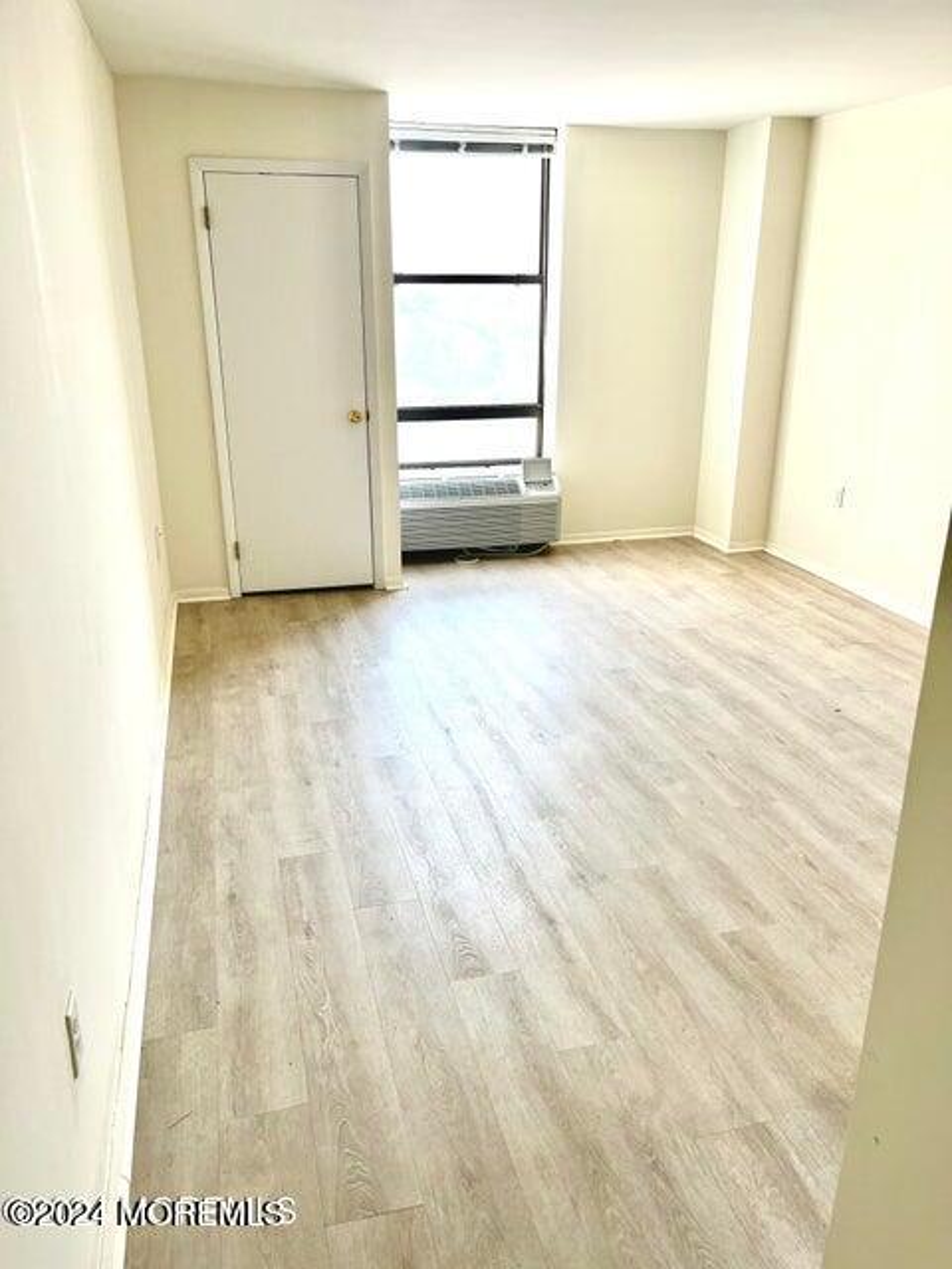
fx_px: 953
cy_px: 634
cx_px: 476
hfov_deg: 53.1
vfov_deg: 67.3
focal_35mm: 26
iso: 64
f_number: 1.6
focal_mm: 5.1
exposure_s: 1/164
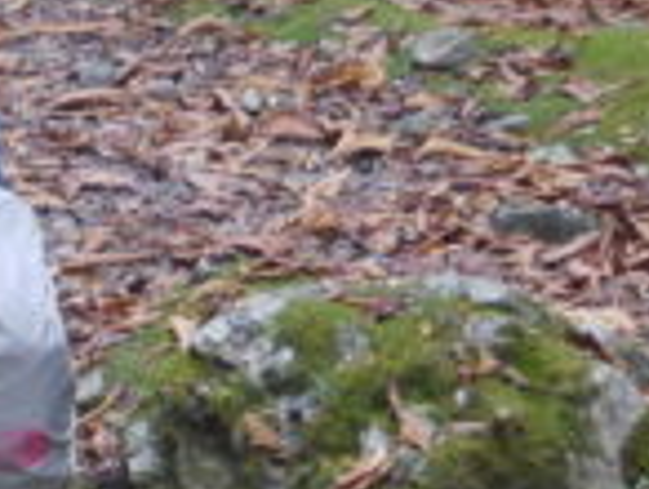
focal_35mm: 421
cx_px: -751
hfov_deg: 4.6
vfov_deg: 3.5
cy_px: 1038
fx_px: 7906
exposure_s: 1/125
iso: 1000
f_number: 5.4
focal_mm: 30
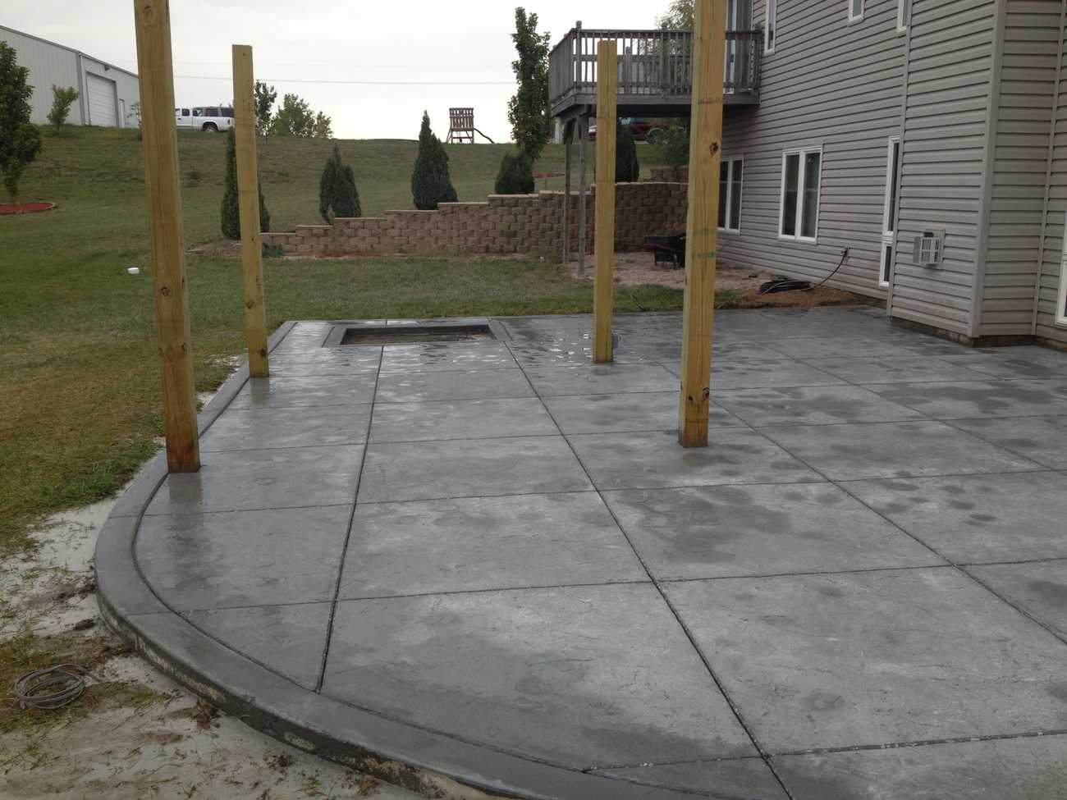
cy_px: 400
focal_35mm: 35
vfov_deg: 40.7
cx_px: 534
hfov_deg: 52.6
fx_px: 1079
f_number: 2.4
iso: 50
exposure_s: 1/129
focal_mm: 4.28
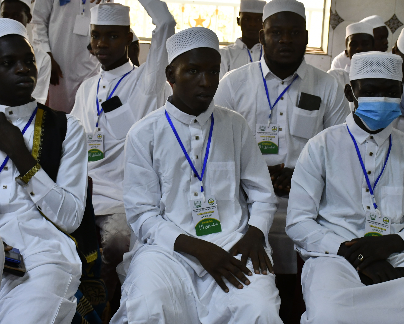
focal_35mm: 70
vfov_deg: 21.9
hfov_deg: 27.1
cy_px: 154
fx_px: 837
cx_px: 232
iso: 1600
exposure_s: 1/160
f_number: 6.3
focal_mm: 35
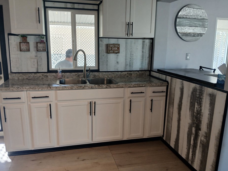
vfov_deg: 48.2
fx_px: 191
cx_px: 110
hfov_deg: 61.6
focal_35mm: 29
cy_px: 89
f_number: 1.8
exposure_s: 1/60
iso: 80
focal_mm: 3.98
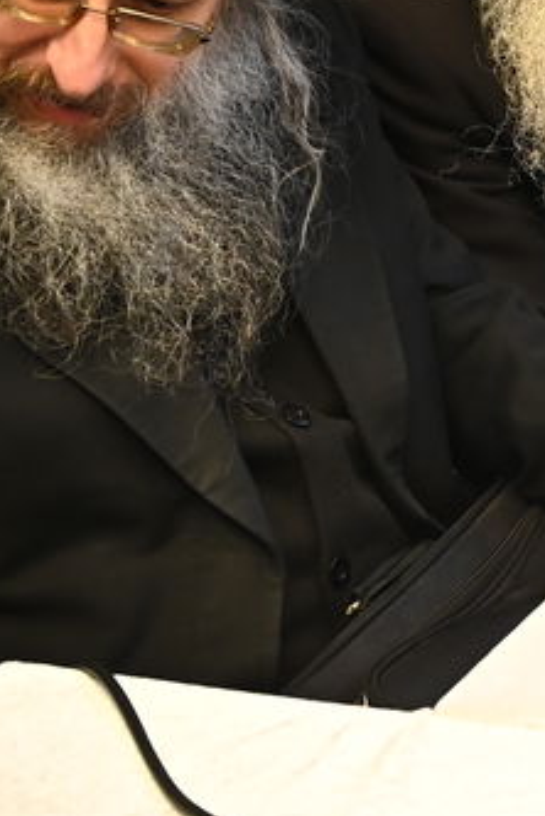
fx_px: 2289
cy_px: -127
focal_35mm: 101
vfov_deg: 19.2
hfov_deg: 11.3
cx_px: 1304
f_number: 3.2
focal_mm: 24
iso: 1250
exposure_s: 1/160
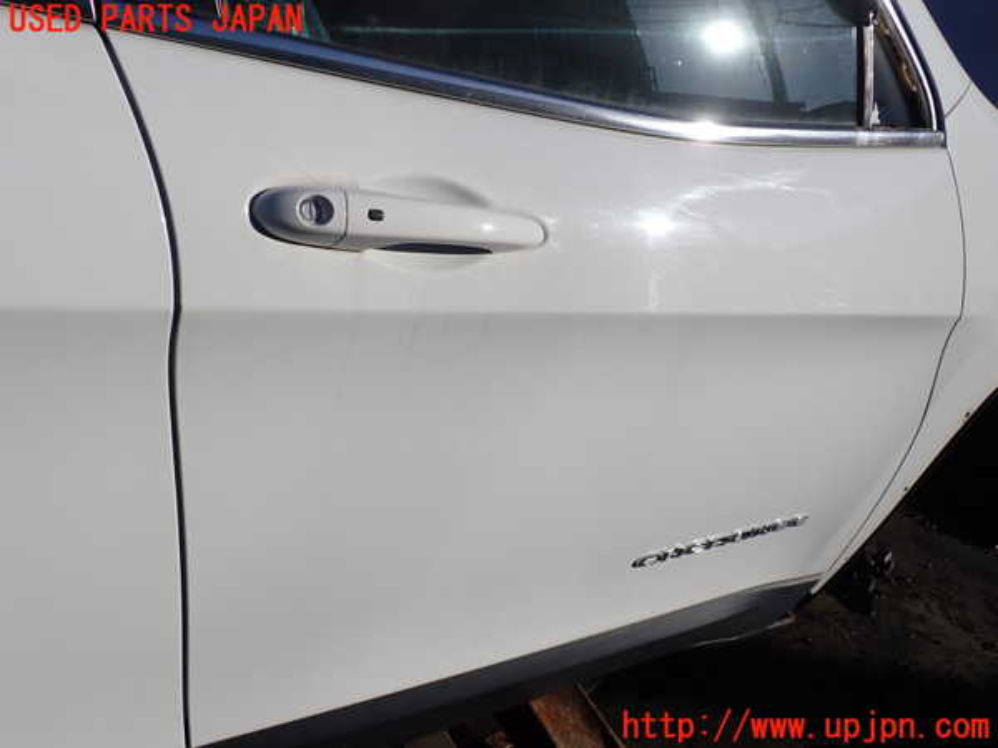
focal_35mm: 30
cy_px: 374
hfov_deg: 60.0
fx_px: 865
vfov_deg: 46.8
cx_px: 499
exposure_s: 1/400
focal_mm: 5.4
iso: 100
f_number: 9
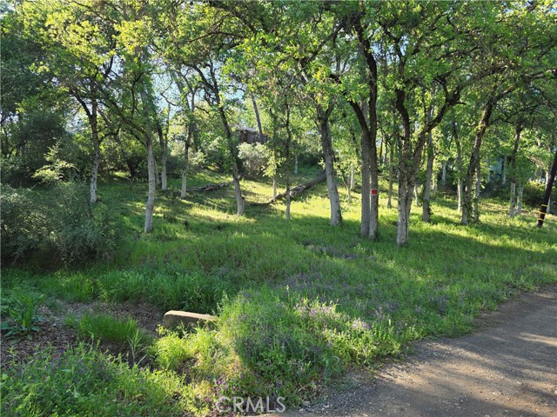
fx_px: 370
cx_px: 278
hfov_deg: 73.9
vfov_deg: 58.9
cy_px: 208
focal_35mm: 23
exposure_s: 1/180
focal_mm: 6.3
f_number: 1.7
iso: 40
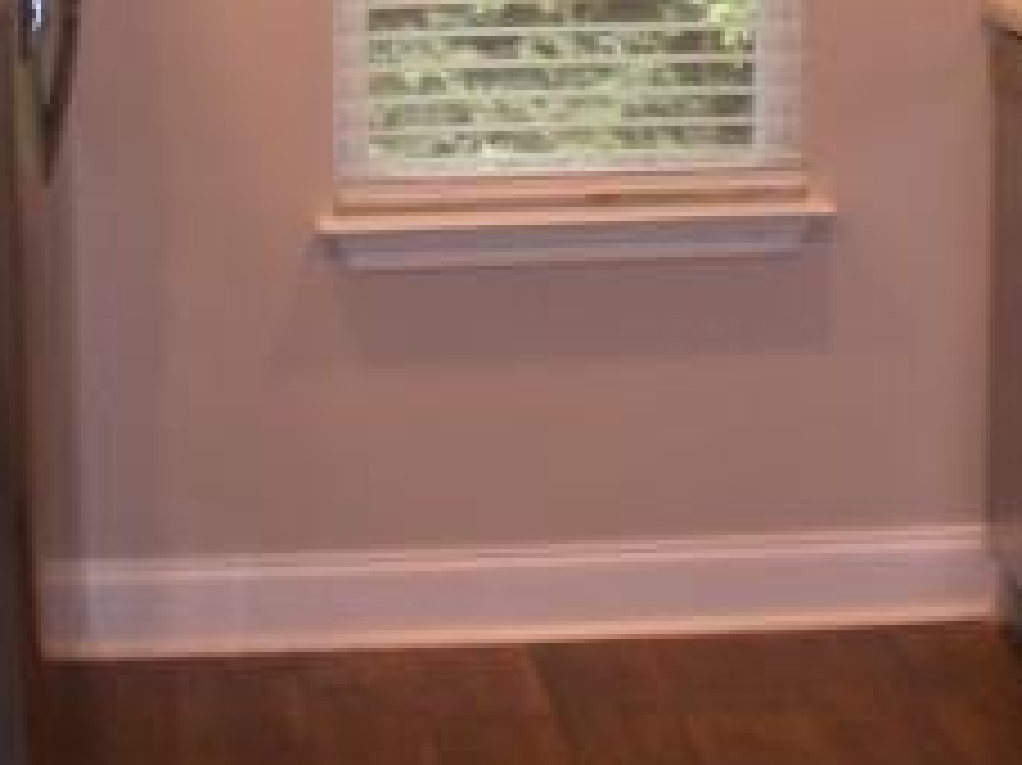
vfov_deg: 13.4
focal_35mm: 107
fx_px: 3157
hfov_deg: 18.4
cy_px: -148
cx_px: 549
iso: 200
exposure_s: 1/60
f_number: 3.1
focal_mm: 6.3
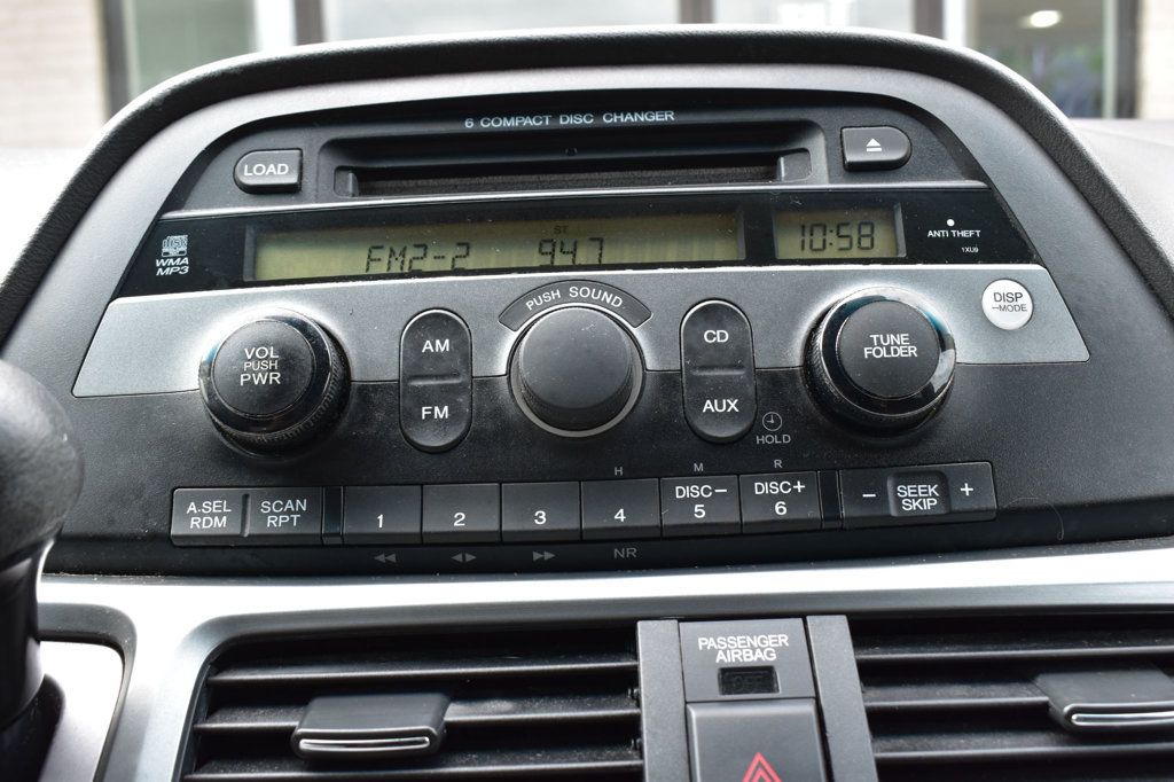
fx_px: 1222
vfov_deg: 35.5
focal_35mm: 38
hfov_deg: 51.3
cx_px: 587
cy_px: 391
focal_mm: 25
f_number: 8
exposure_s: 1/60
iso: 400
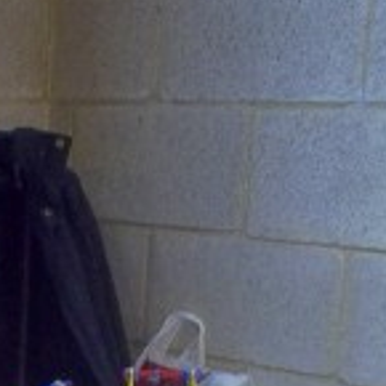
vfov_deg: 14.6
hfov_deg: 14.5
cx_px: -164
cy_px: 535
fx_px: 1426
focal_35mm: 113
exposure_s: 1/20
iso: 160
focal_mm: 4.1
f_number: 3.3
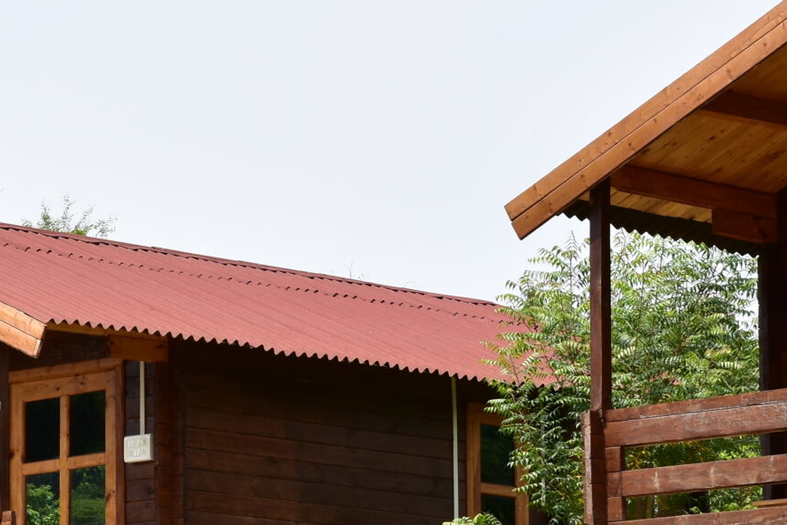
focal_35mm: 177
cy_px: 365
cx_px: -215
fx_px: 3870
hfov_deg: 11.3
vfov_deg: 7.8
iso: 125
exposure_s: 1/200
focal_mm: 40
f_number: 9
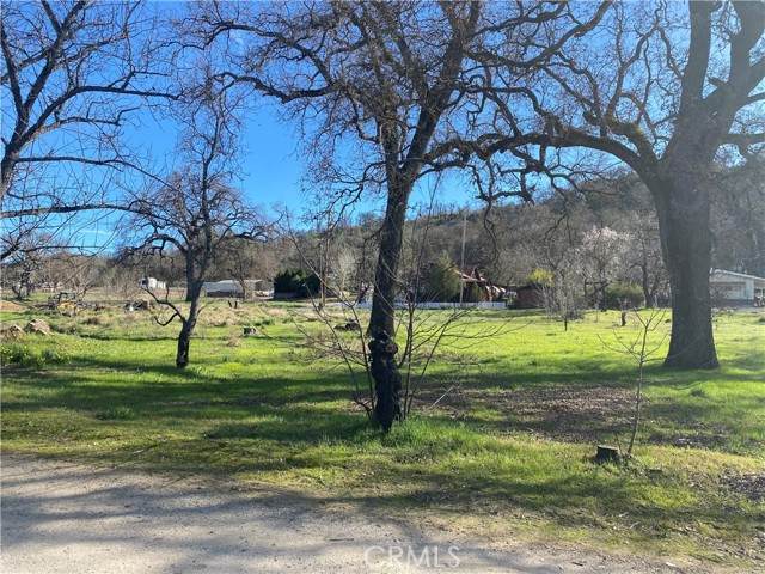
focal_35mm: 26
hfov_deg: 67.3
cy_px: 287
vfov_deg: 53.1
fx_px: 575
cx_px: 382
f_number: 1.8
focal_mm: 4.25
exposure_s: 1/1318
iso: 32
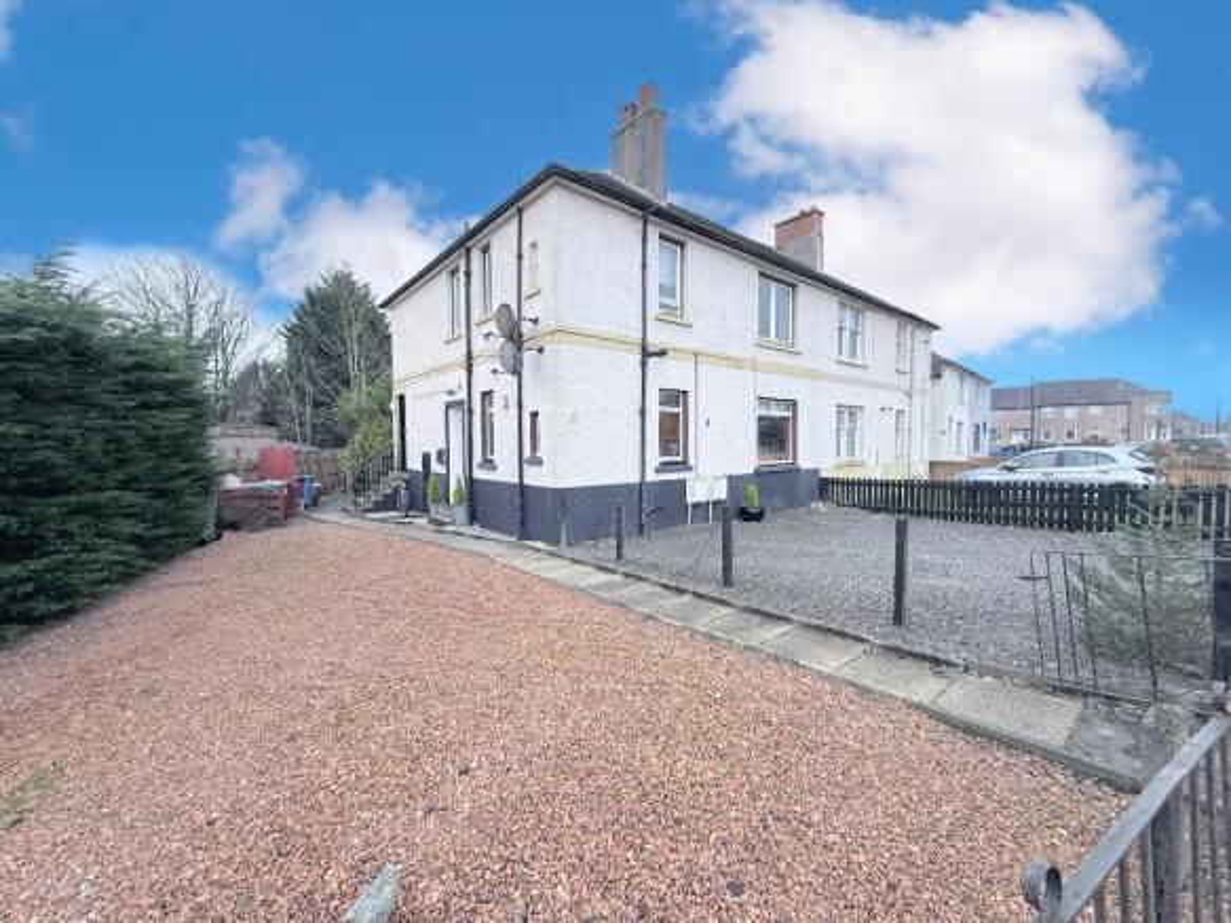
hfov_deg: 102.1
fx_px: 498
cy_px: 462
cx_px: 616
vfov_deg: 85.7
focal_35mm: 14
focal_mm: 2.22
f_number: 2.2
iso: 64
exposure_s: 1/99
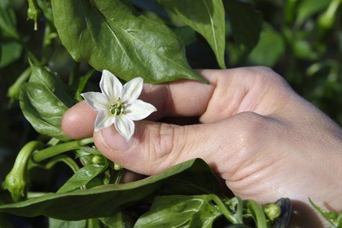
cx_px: 171
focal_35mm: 70
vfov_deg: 19.5
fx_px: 665
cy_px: 114
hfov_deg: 28.8
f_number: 14
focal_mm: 70
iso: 200
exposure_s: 1/160
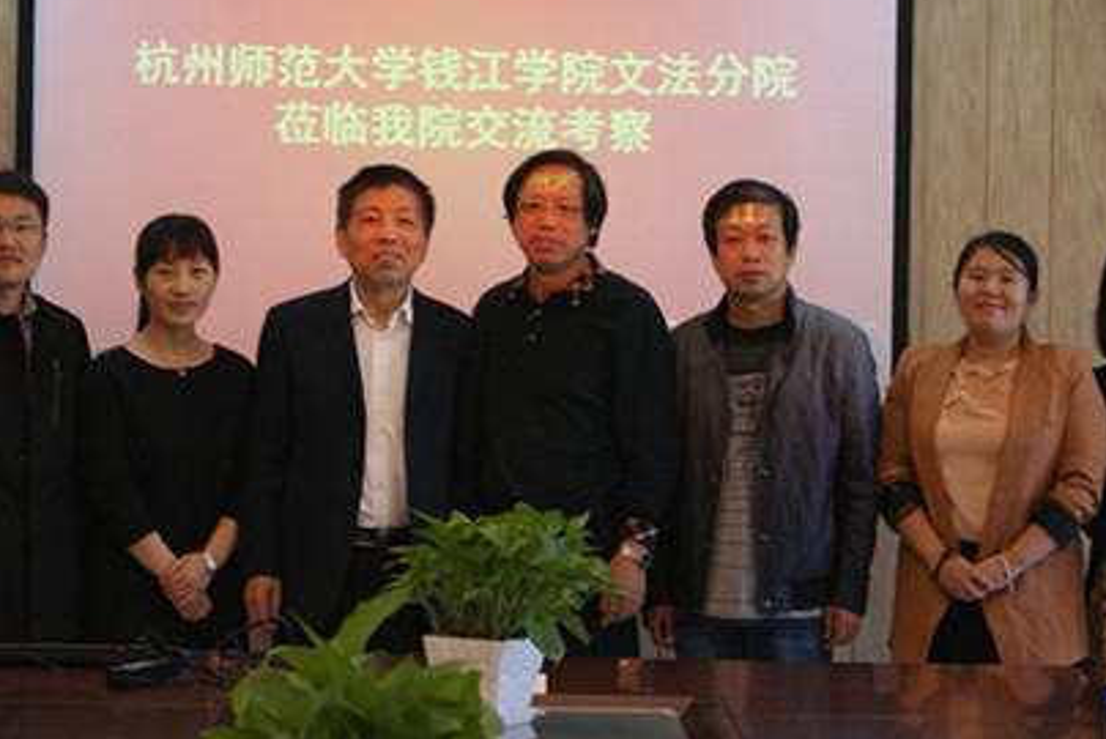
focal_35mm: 143
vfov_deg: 9.6
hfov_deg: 14.3
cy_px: 334
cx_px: 474
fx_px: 4392
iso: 400
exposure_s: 1/60
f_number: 5.6
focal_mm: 55
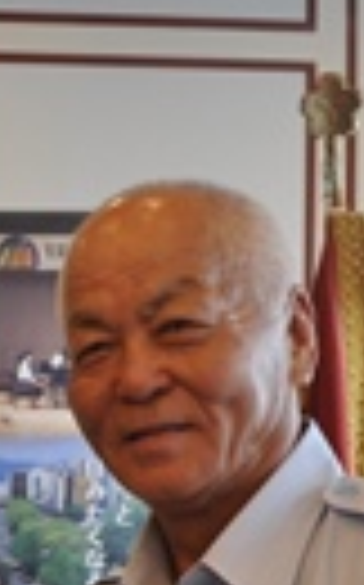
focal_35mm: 95
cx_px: -202
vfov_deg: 20.9
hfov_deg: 12.9
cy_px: 634
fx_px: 1511
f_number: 5
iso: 400
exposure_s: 1/100
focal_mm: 18
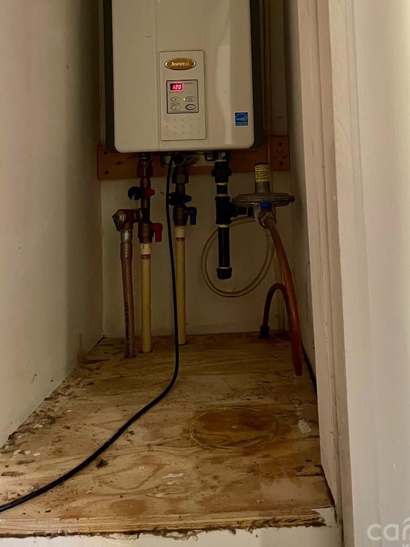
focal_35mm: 39
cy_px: 129
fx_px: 616
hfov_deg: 36.7
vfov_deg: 46.0
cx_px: 235
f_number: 1.6
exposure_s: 1/30
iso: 640
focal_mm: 5.1
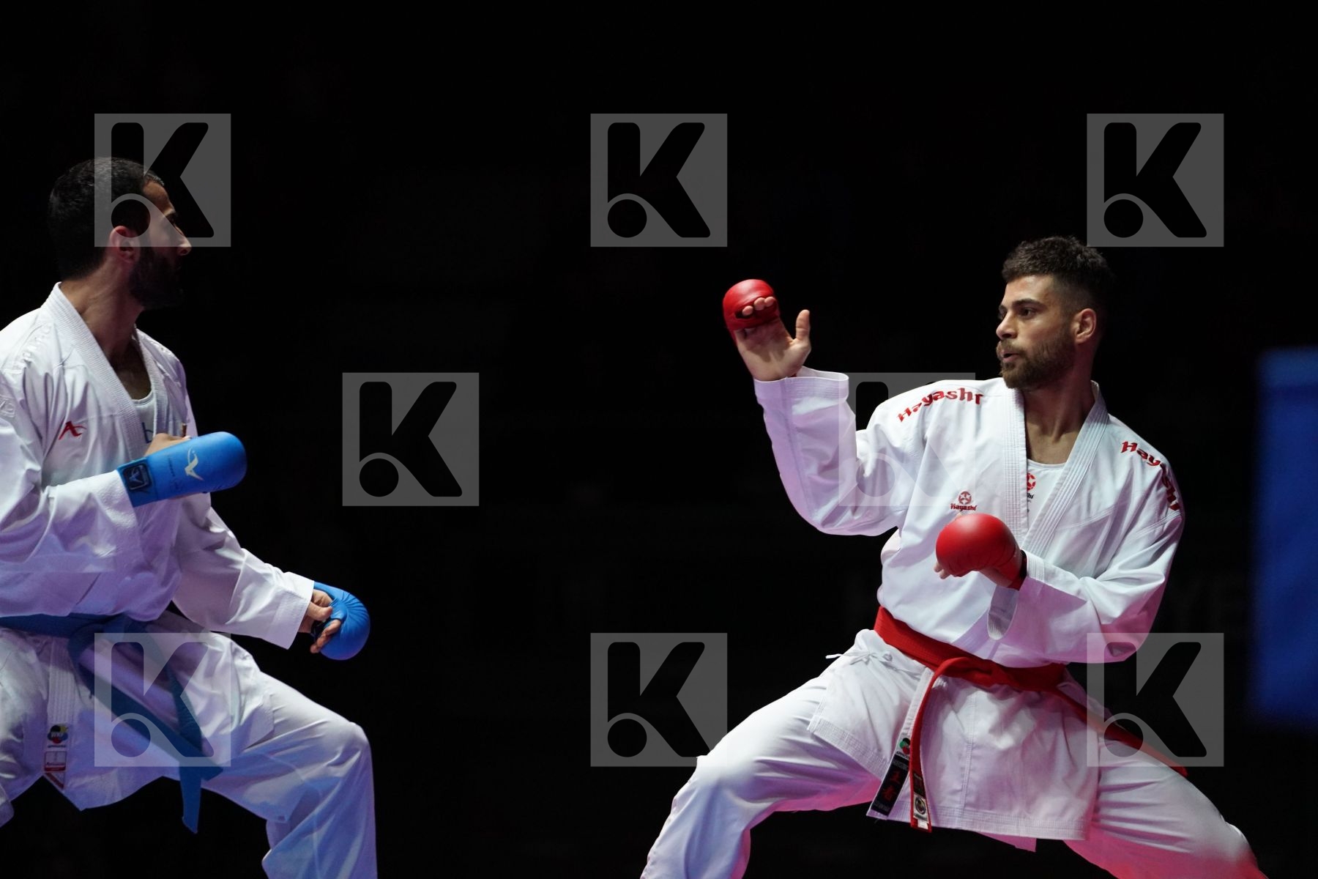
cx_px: 659
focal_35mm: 200
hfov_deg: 10.3
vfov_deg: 6.9
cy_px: 440
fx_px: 7322
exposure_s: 1/1000
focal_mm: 200
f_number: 2.8
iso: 4000
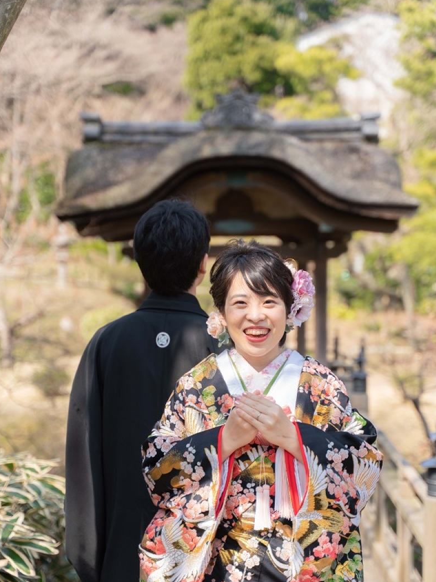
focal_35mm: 67
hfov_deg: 21.9
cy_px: 317
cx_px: 219
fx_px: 1126
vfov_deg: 29.0
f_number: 2.8
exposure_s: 1/800
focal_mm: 61
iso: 160
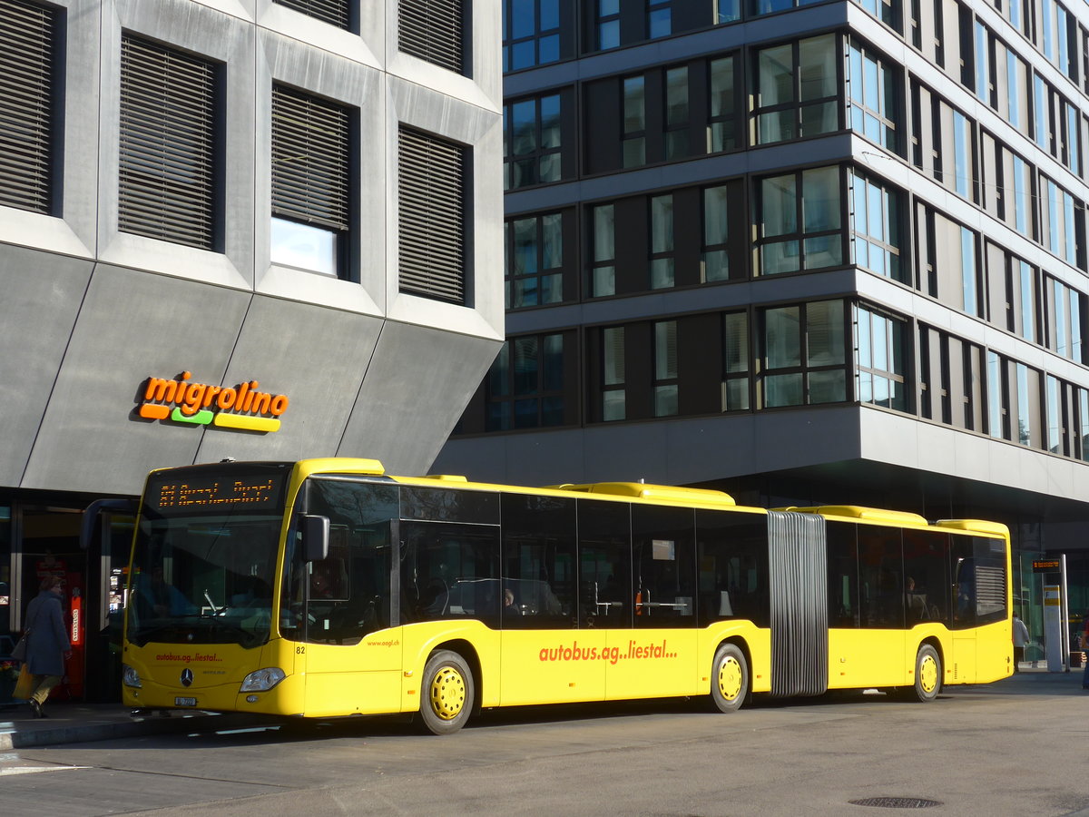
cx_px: 544
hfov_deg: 31.2
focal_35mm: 62
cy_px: 408
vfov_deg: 23.7
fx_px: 1950
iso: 80
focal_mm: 12.7
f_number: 3.7
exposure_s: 1/800
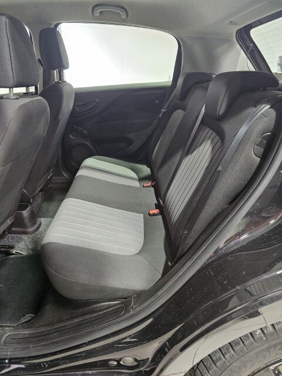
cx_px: 141
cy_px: 188
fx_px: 250
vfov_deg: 73.9
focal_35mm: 23
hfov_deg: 58.9
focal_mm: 6.3
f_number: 1.7
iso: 640
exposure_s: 1/100
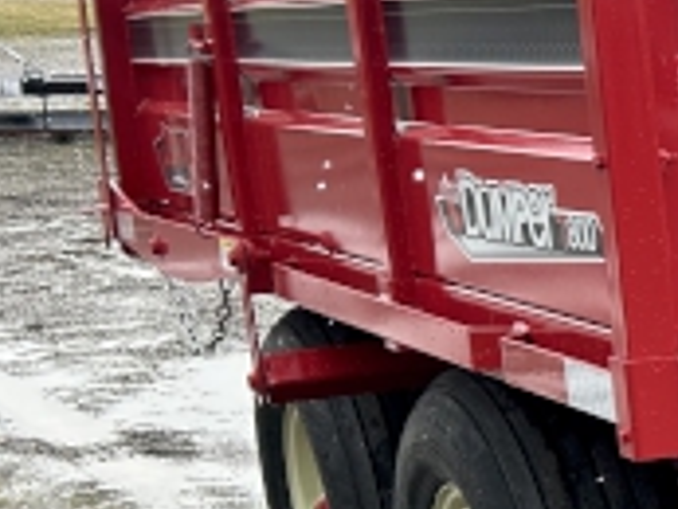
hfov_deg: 13.6
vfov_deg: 12.2
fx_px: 2352
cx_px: 1419
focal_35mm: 120
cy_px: 544
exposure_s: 1/859
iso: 50
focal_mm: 5.7
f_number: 1.5
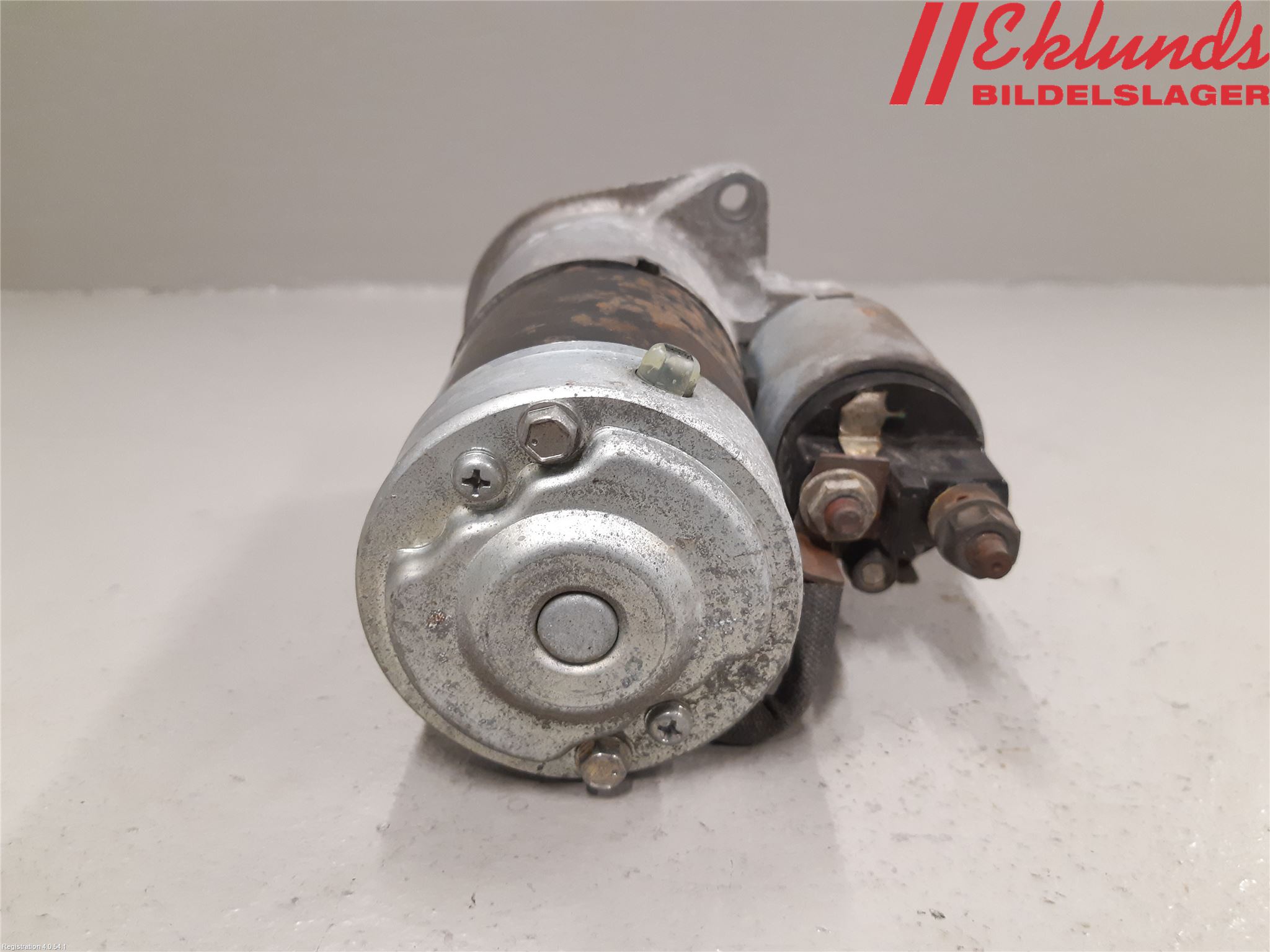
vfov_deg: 53.1
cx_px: 635
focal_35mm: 26
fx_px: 954
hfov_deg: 67.3
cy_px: 476
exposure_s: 1/50
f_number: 1.7
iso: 200
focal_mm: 3.93
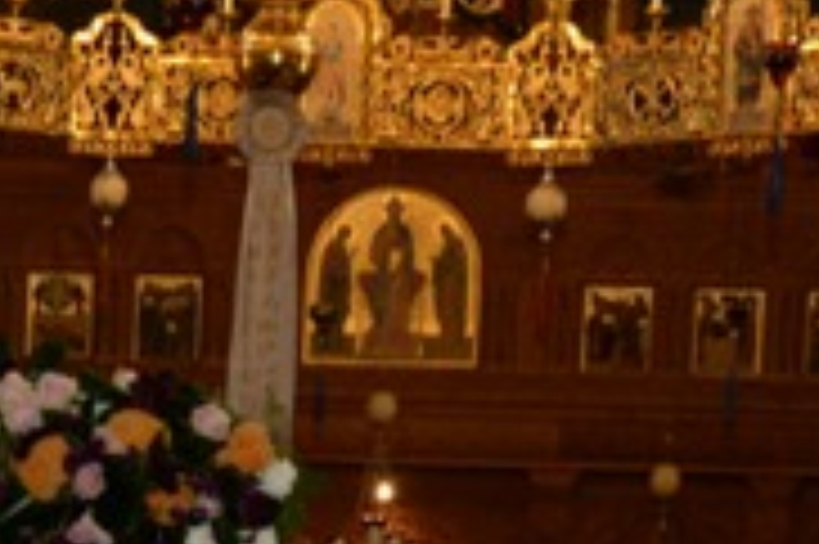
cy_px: 1382
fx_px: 5523
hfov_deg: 8.4
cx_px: -162
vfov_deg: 5.4
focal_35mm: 243
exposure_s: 1/100
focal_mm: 46
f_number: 7.1
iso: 800
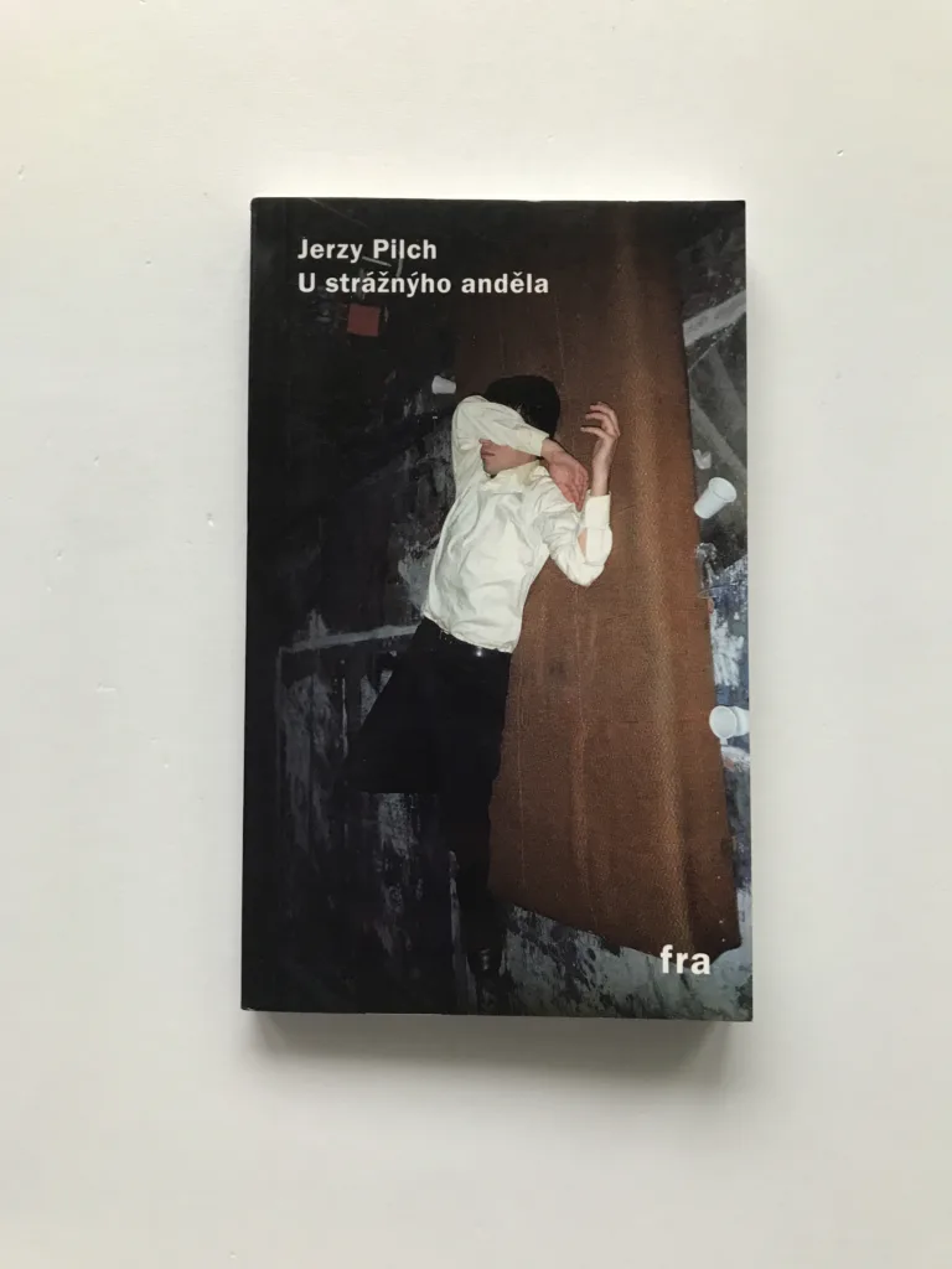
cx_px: 476
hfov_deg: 49.7
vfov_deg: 63.4
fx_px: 1027
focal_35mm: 28
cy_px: 634
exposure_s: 1/20
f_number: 1.8
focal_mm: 3.99
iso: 40
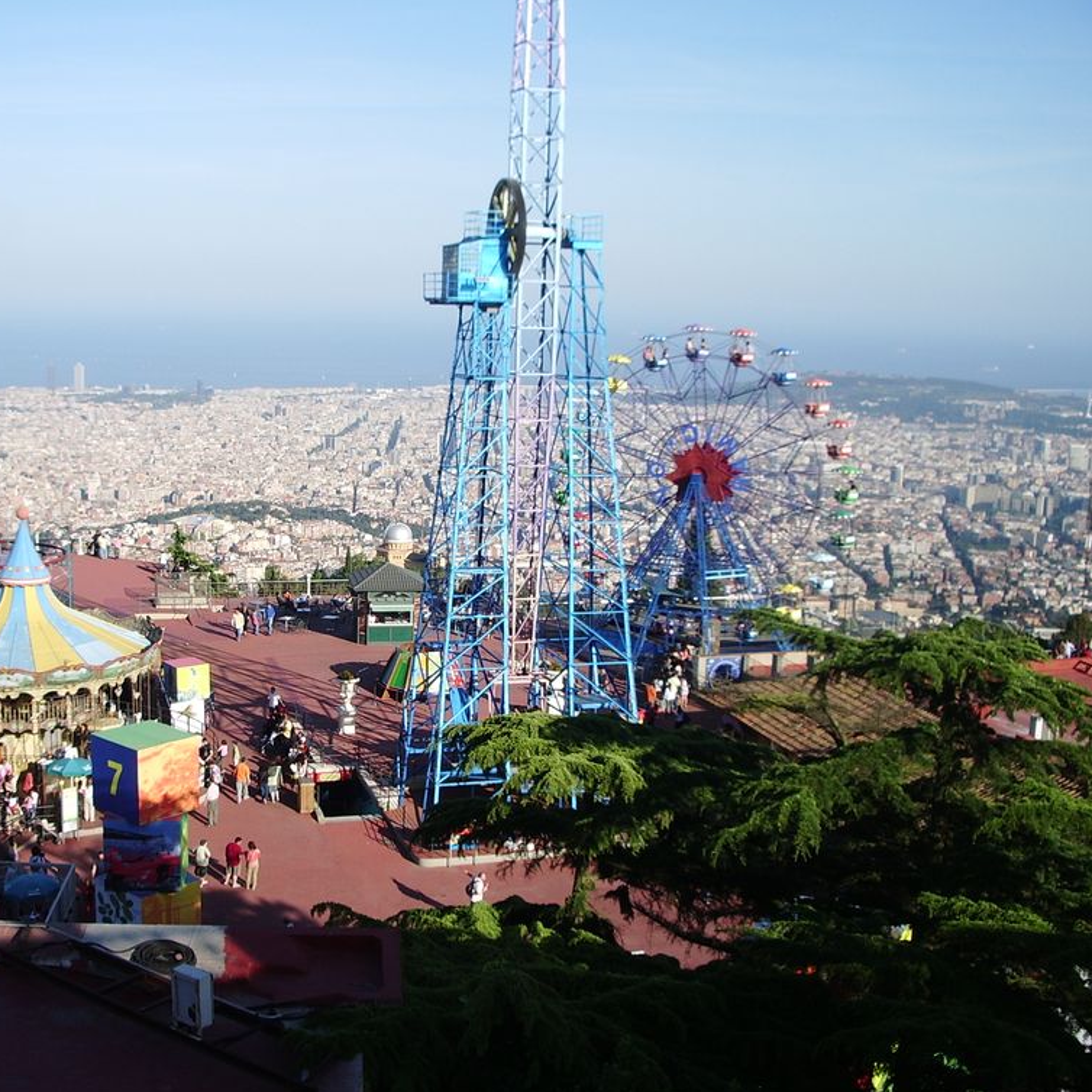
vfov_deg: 40.0
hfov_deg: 39.6
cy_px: 543
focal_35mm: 42
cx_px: 377
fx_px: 1499
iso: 50
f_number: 4.3
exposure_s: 1/320
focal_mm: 5.8
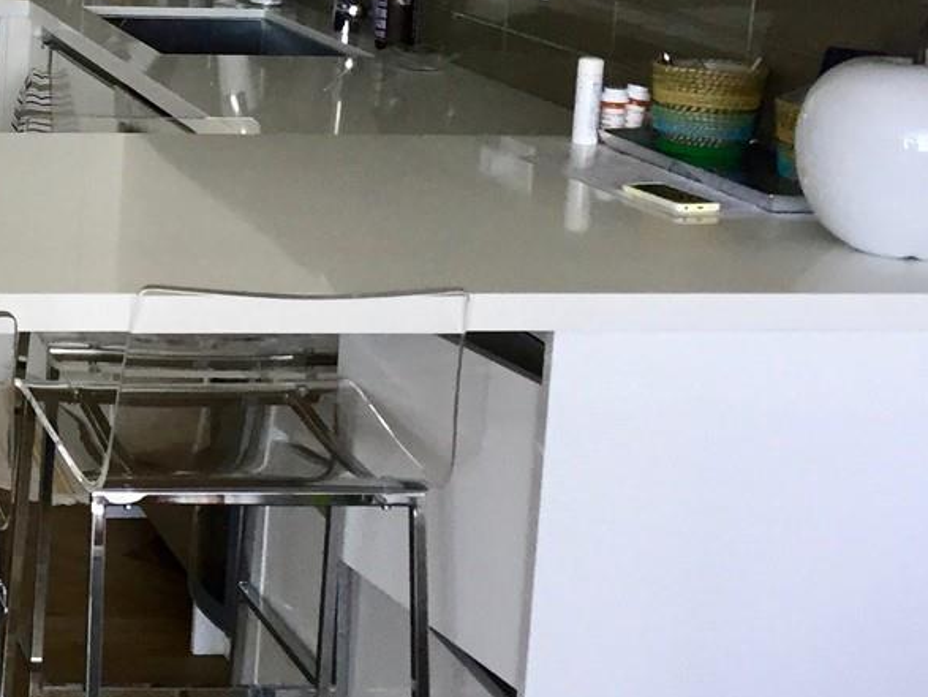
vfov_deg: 18.4
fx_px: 2119
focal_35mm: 79
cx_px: -220
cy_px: 89
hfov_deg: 22.5
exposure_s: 1/30
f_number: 2.2
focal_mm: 4.15
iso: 32
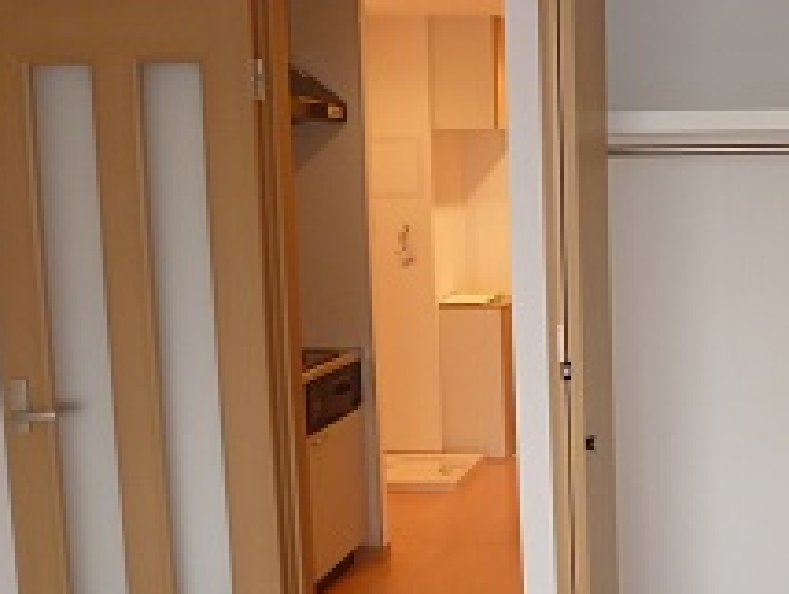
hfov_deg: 31.9
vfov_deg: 26.1
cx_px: 771
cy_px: 332
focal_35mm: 56
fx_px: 1278
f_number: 2.8
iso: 200
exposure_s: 1/30
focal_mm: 4.5
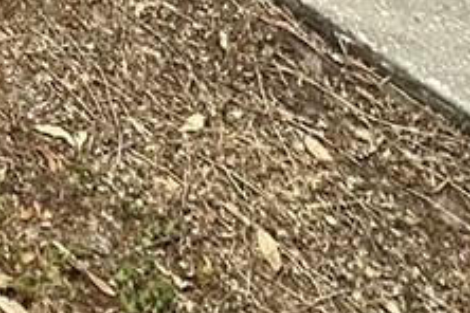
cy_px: -933
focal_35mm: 105
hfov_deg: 14.7
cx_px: -557
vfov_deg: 8.0
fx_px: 1371
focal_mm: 2.22
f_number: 2.2
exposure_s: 1/465
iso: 40
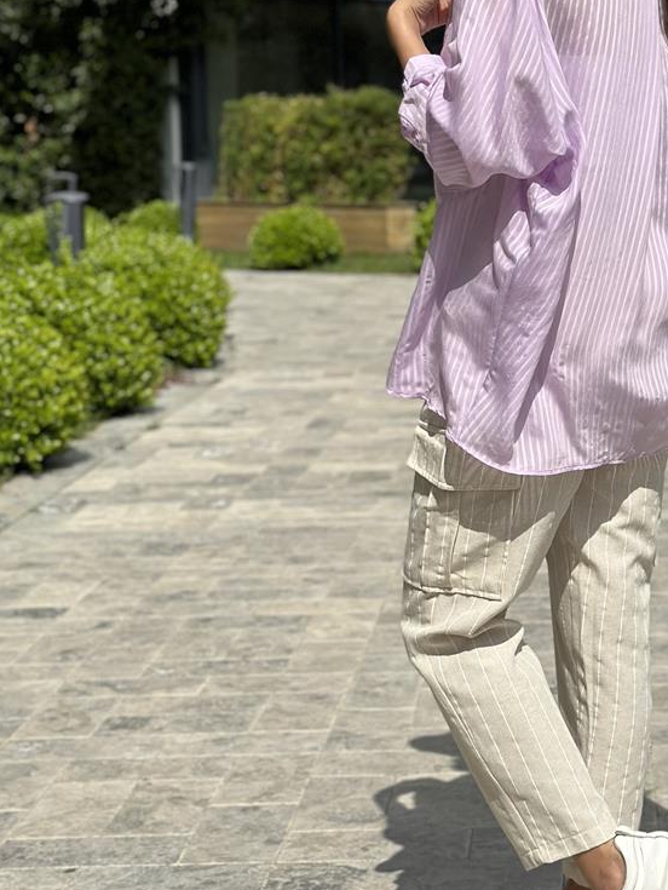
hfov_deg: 16.8
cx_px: 583
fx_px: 2237
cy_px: 357
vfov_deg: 22.5
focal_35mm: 87
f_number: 1.78
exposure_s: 1/10870
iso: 100
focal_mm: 6.86
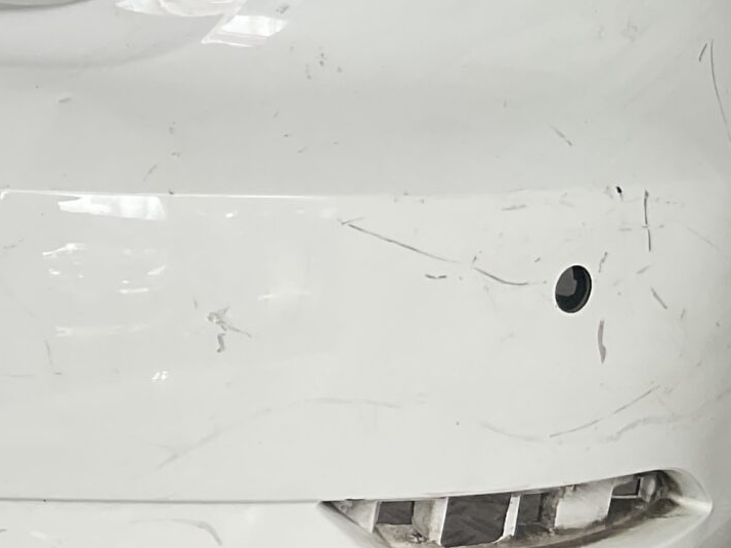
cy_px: 245
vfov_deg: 14.2
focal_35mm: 104
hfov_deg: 17.4
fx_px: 2195
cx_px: -293
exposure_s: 1/344
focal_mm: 3
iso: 16
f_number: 1.8
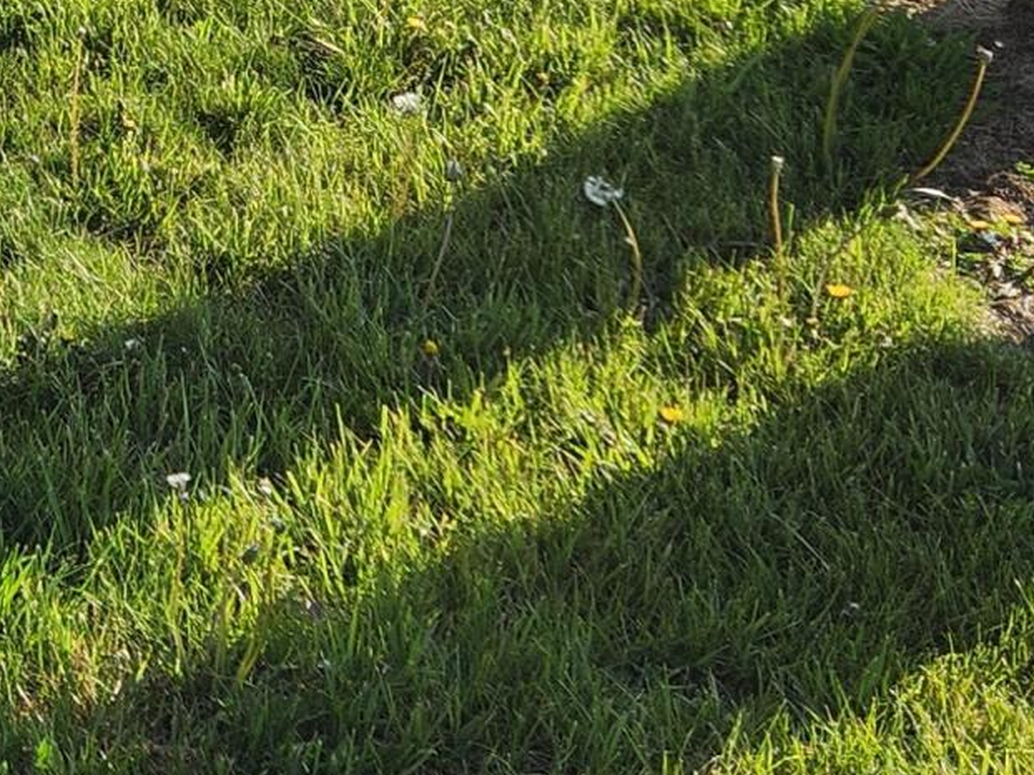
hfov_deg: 16.1
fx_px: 3314
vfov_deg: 12.3
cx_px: -560
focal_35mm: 111
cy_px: -562
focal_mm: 5.4
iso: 20
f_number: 1.8
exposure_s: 1/1073
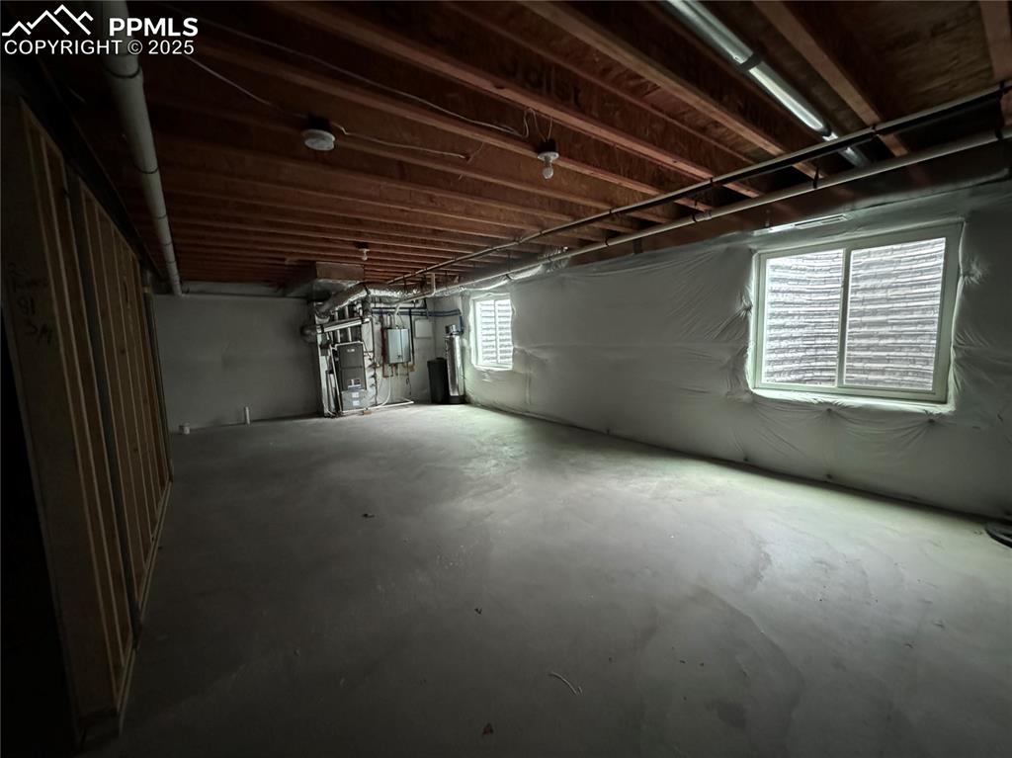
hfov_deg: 102.1
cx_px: 506
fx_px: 409
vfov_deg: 85.6
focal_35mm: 14
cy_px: 379
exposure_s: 1/40
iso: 1600
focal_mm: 2.22
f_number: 2.2
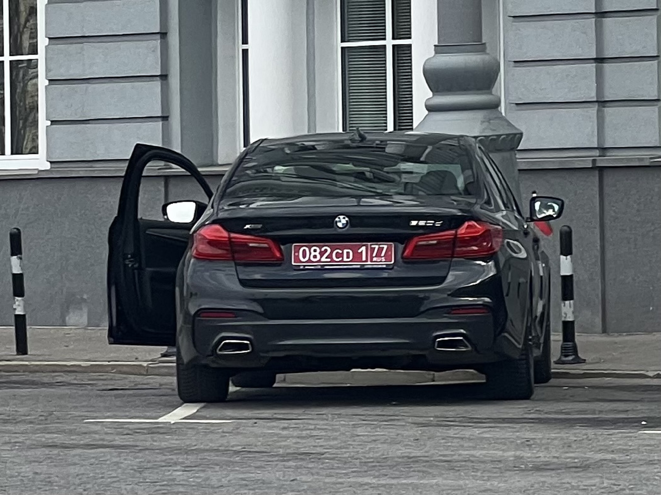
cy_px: 248
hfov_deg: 25.3
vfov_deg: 19.1
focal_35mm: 77
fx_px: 1470
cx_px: 330
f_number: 2.8
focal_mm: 9
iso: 32
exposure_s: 1/256
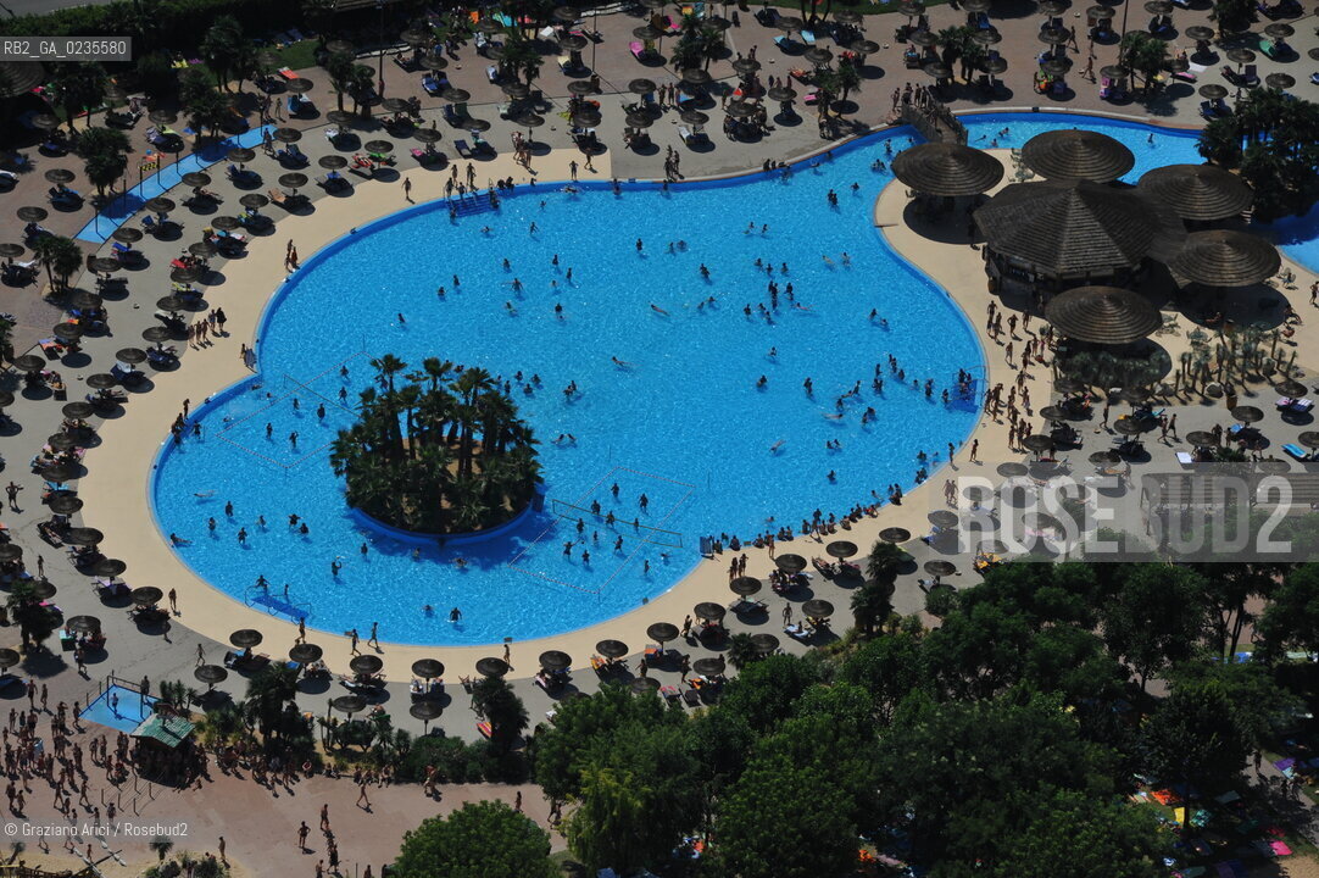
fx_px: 6225
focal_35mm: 170
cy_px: 439
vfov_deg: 8.1
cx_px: 660
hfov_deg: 12.1
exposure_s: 1/2000
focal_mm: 170
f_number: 10
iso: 400
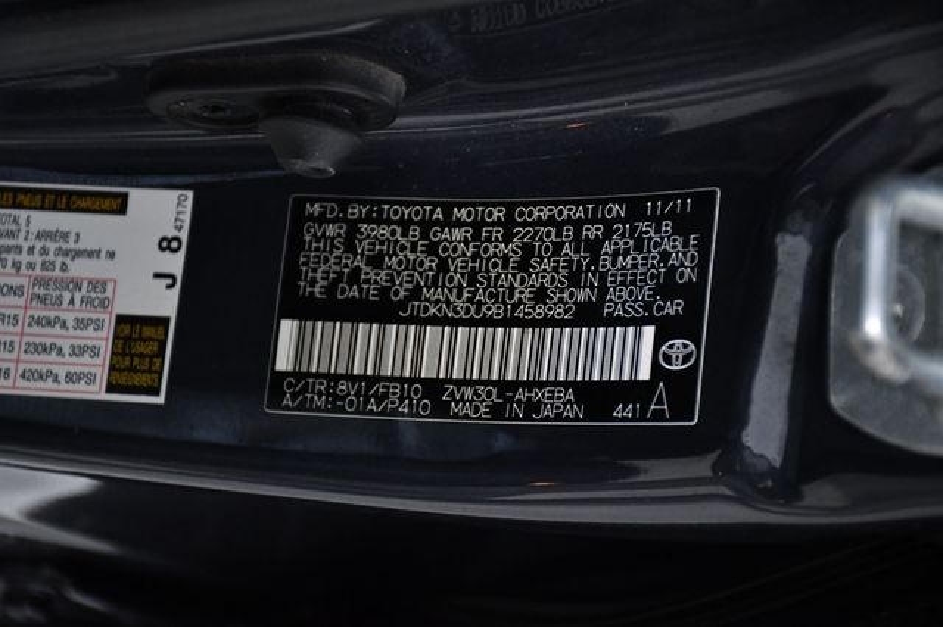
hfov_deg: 16.1
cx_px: 472
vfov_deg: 10.8
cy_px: 314
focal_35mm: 127
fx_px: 3325
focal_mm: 85
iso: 2500
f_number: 5.3
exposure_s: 1/200
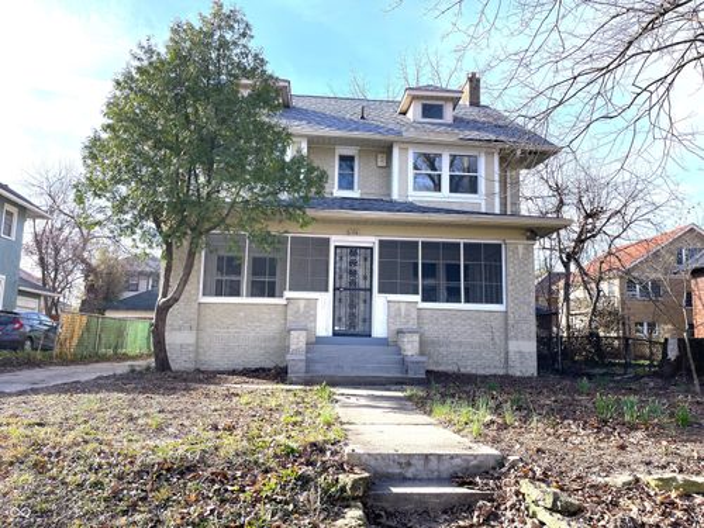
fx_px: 508
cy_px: 264
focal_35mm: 25
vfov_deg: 54.9
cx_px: 352
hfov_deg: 69.4
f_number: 1.6
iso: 32
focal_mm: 5.1
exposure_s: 1/1323
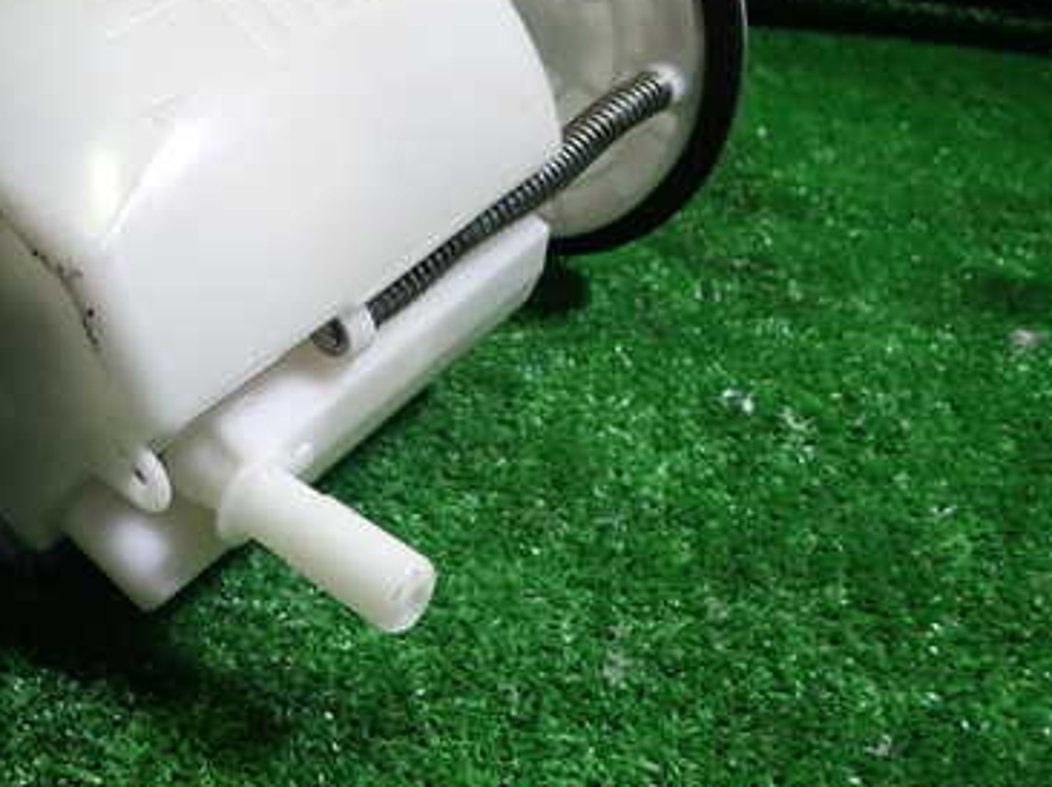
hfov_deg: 44.7
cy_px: 213
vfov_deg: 34.5
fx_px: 1245
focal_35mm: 41
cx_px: 302
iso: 200
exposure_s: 1/60
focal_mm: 4.5
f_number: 2
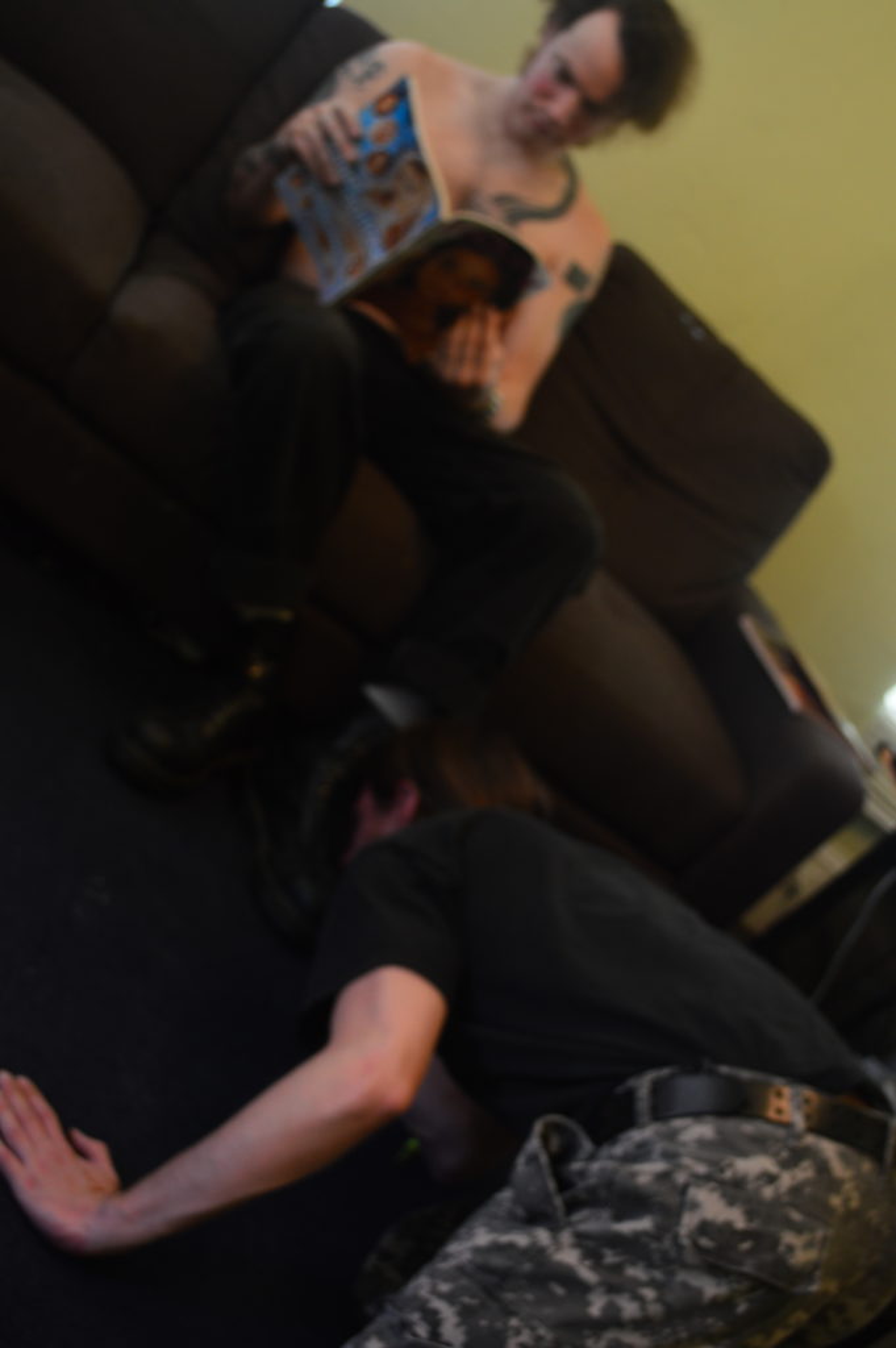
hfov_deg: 31.8
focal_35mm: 42
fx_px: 1571
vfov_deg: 46.4
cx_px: 448
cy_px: 674
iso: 400
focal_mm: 28
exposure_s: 1/25
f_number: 4.5
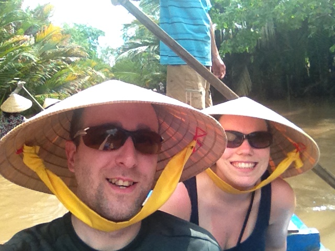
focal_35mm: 35
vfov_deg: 40.7
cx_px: 168
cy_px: 126
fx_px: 339
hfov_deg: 52.6
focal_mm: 1.85
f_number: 2.4
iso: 125
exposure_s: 1/1225
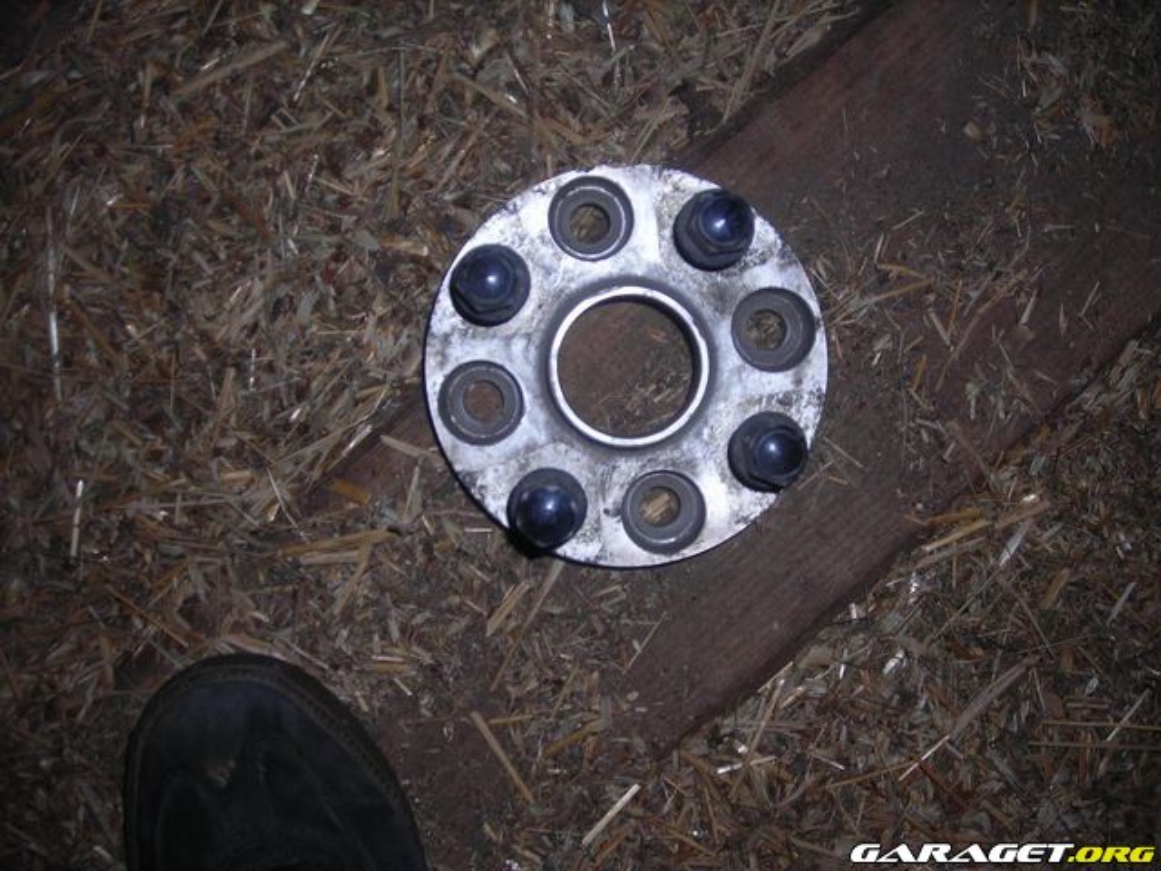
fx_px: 1274
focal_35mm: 38
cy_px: 436
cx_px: 580
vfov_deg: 37.7
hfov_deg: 49.0
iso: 50
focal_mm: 6.3
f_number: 3.2
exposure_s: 1/60.1
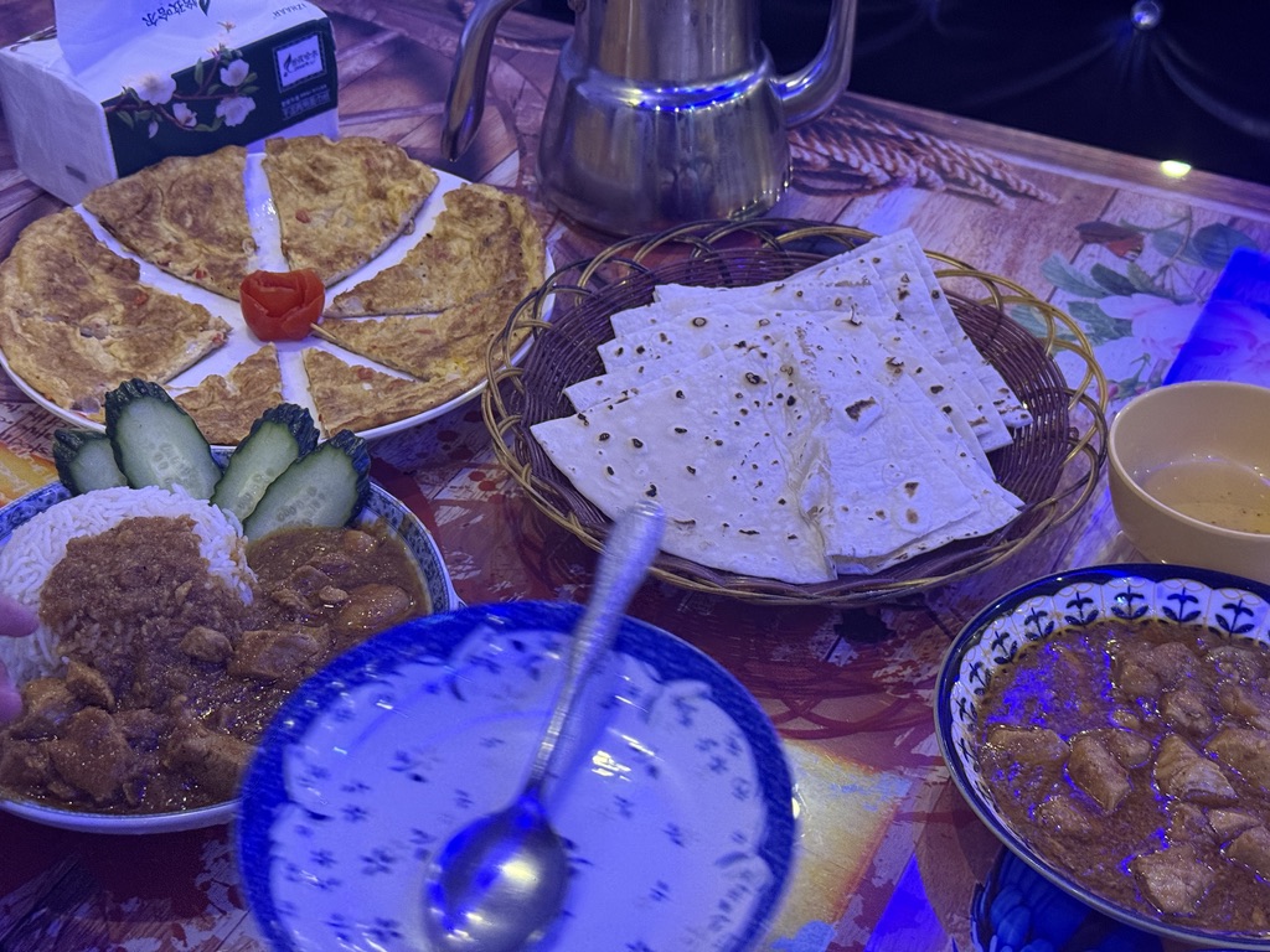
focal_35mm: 48
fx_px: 1761
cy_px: 476
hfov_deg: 39.7
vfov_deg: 30.3
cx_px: 635
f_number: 1.78
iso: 320
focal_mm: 6.76
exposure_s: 1/33
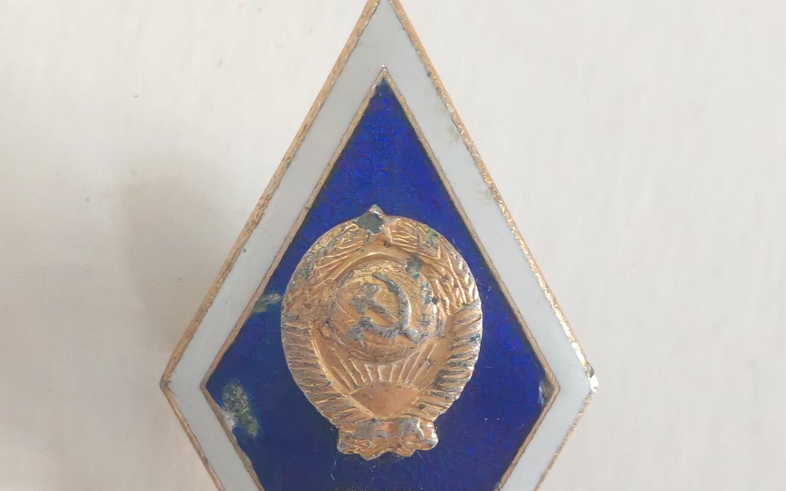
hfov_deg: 20.6
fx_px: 2163
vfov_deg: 12.9
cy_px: 361
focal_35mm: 101
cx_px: 383
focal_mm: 5.52
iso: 1000
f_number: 1.95
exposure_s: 1/33
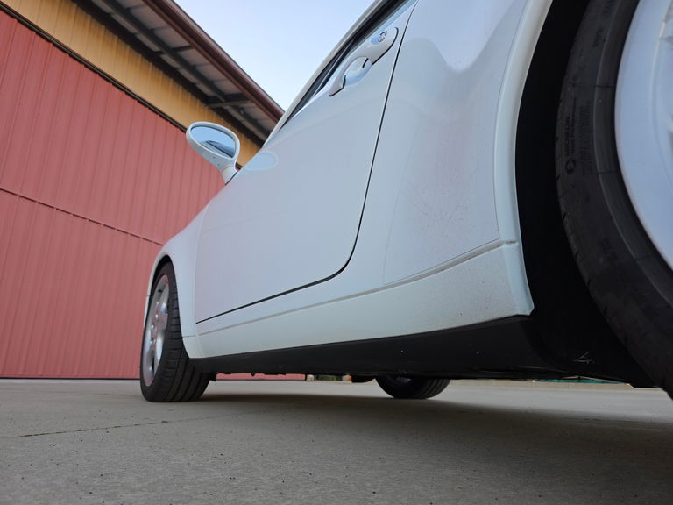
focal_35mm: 23
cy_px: 252
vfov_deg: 58.9
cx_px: 336
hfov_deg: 73.9
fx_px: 447
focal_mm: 6.3
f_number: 1.7
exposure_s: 1/359
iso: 32
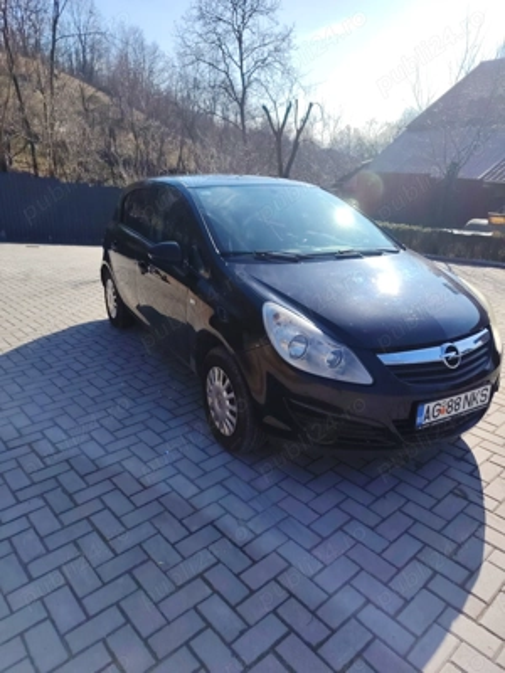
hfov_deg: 56.8
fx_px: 467
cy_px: 336
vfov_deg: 71.6
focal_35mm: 24
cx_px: 252
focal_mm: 5.25
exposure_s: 1/1282
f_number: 1.75
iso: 100
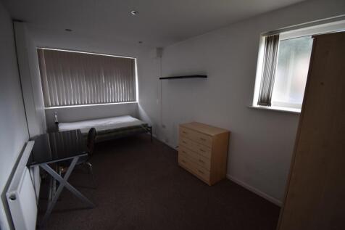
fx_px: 144
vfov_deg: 77.3
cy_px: 115
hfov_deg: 100.4
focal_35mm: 15
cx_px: 172
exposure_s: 1/60
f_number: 4.5
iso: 450
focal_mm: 10
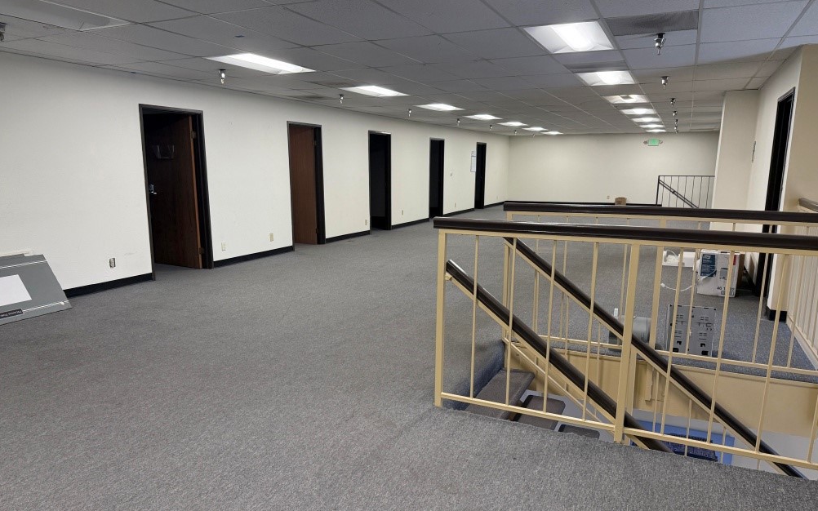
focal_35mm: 26
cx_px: 404
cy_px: 286
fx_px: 580
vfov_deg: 47.5
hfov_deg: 70.4
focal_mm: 6.76
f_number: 1.78
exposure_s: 1/132
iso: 200
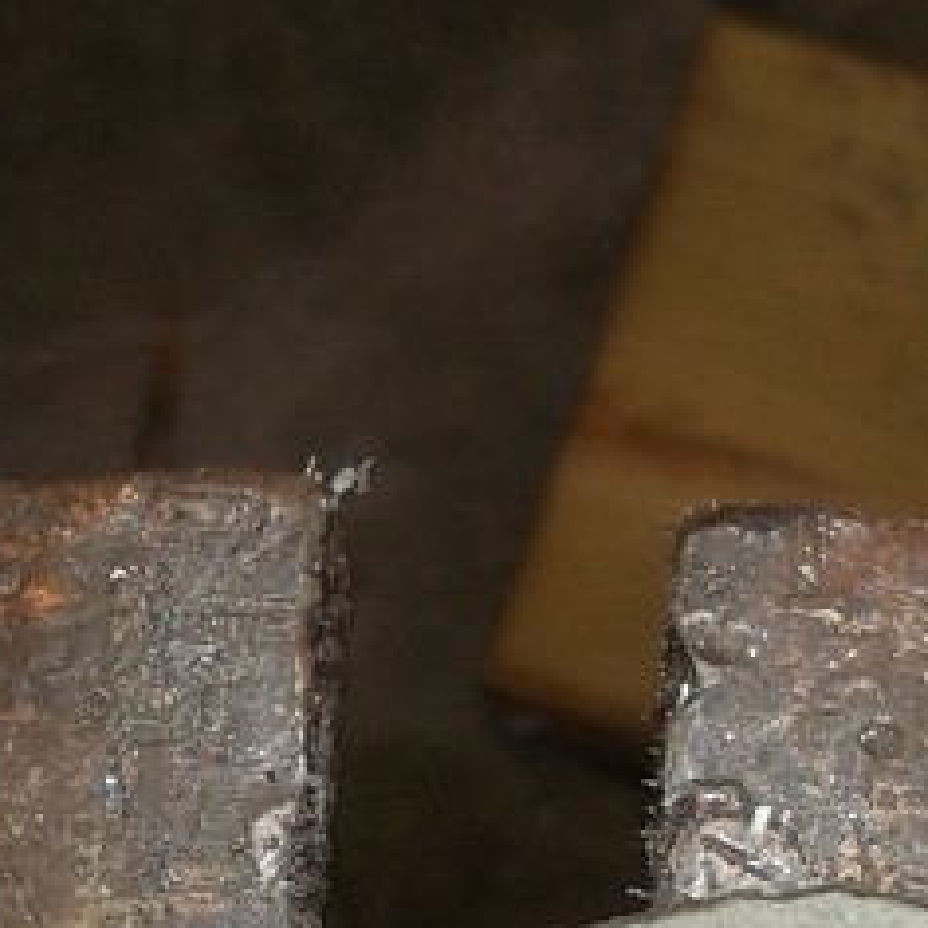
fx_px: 3276
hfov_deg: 16.1
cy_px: 987
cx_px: 389
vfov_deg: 15.7
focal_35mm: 108
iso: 80
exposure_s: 1/30
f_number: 3.1
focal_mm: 6.5
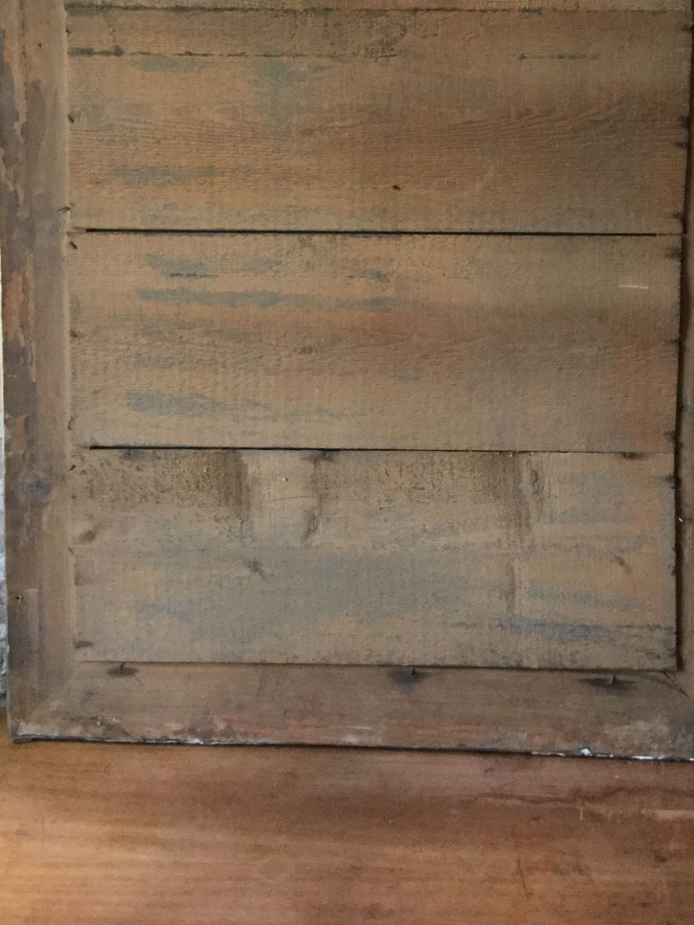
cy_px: 281
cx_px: 427
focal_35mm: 49
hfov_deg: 29.6
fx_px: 1310
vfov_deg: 38.3
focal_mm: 3.3
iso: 250
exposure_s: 1/33
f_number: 2.4
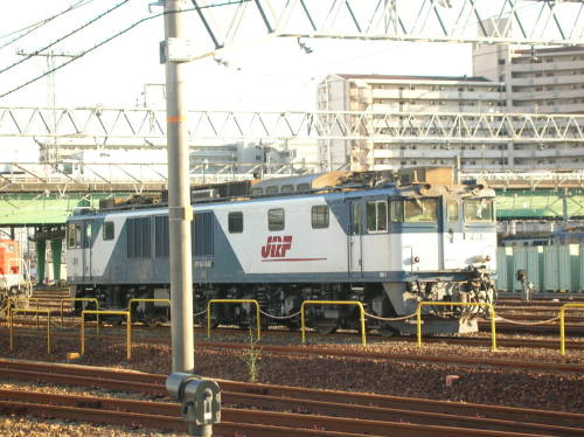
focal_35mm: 105
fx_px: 1770
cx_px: 292
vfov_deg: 14.1
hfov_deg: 18.7
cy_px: 218
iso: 71
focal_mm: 17.4
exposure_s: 1/68.2
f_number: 4.9
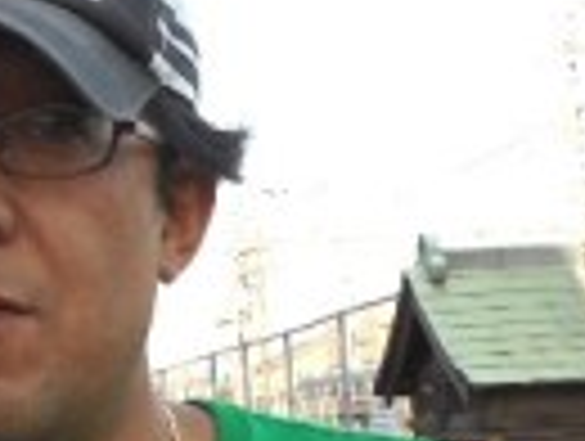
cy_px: 268
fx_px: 1625
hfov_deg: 19.8
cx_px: 14
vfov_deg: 15.4
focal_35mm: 96
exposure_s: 1/160
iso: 80
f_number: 3.7
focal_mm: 4.5
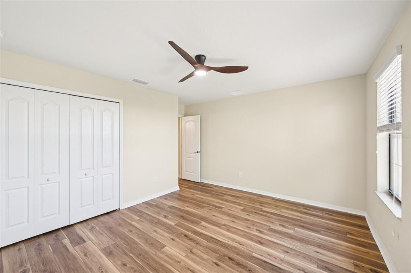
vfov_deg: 81.1
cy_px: 136
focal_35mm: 14
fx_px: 160
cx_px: 206
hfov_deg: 104.3
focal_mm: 14
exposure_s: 1/20
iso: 400
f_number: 8
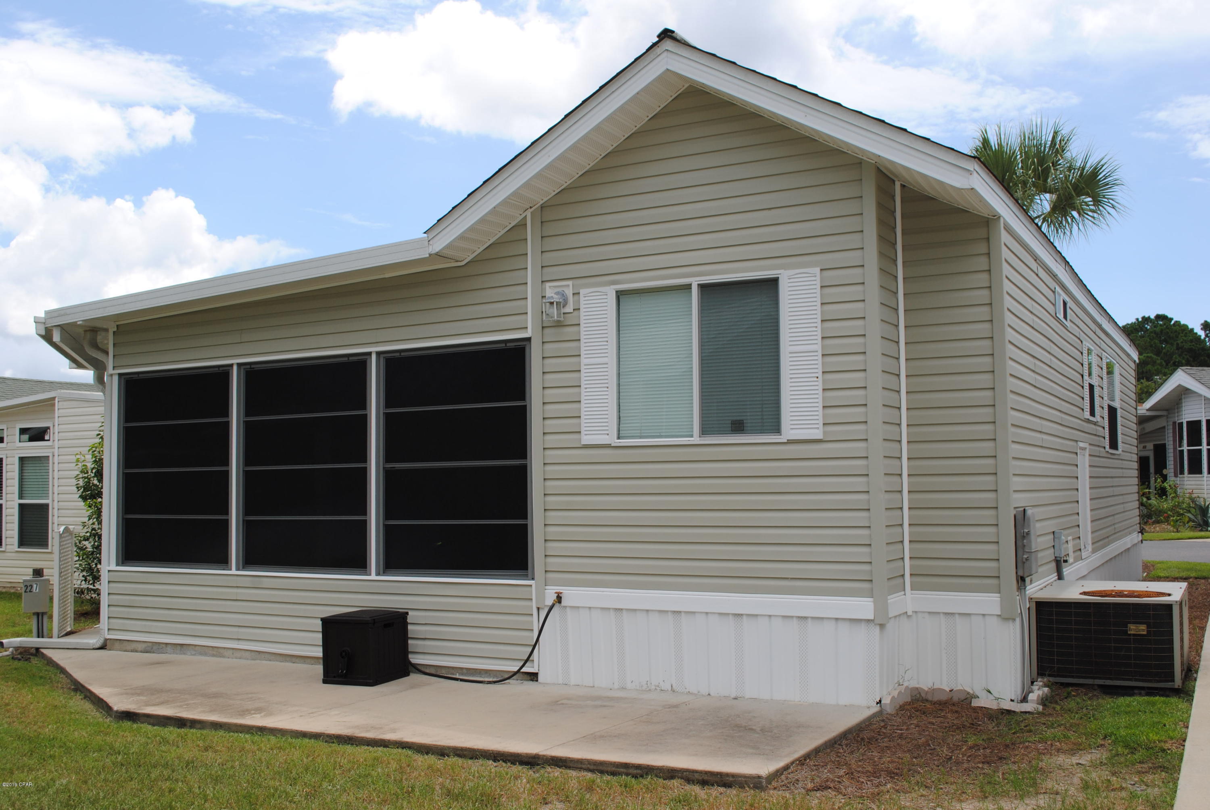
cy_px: 405
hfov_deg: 53.1
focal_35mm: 36
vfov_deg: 37.0
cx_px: 605
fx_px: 1211
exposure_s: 1/200
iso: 100
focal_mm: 24
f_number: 10
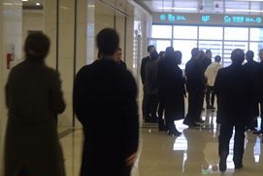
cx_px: 239
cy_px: 79
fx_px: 607
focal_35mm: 83
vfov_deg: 16.5
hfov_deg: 23.8
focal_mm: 30
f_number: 4.5
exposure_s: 1/25
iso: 800
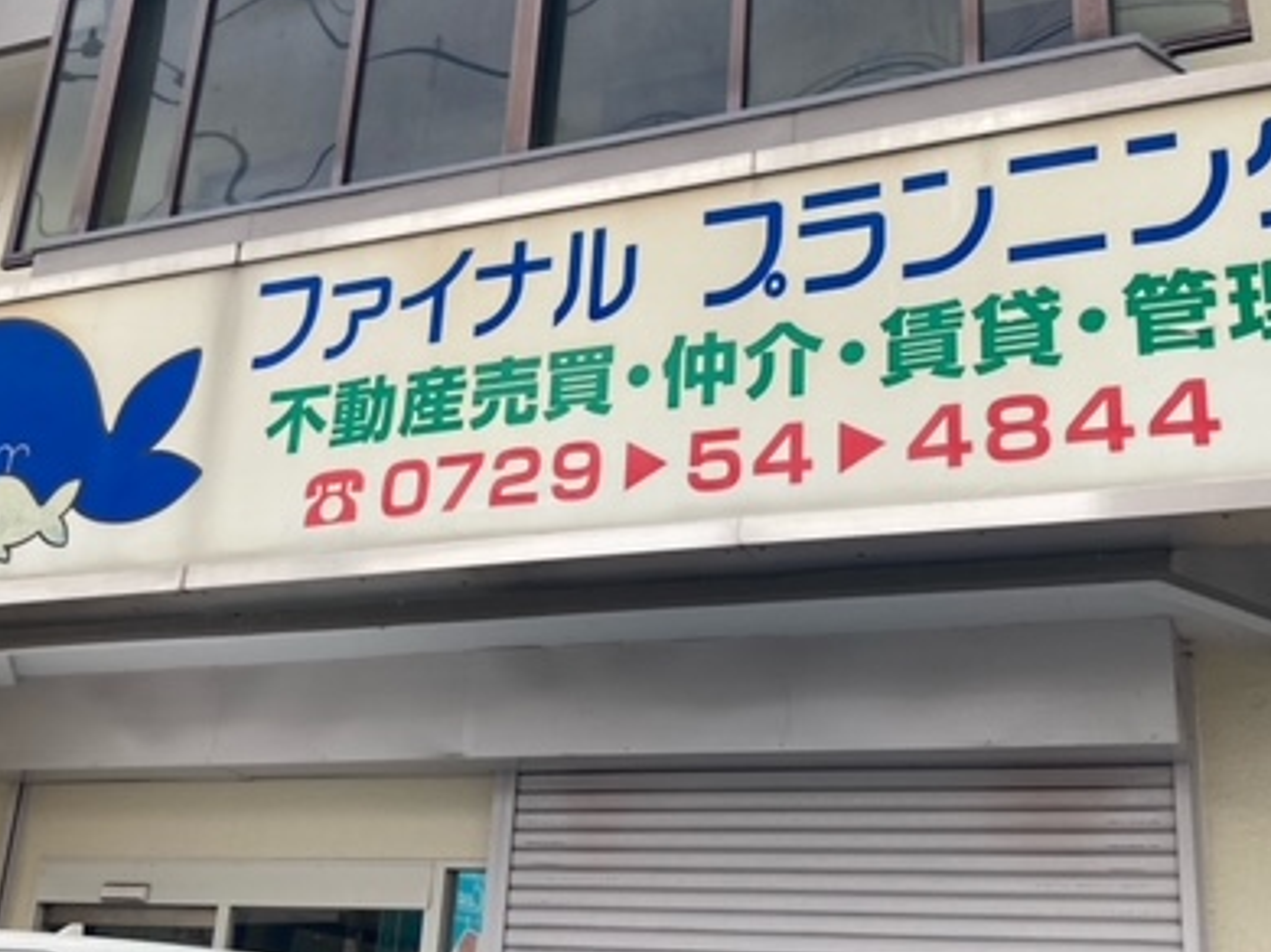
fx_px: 1688
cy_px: 404
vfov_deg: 31.4
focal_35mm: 46
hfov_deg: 41.3
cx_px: 619
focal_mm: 3.99
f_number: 1.8
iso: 20
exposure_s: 1/750
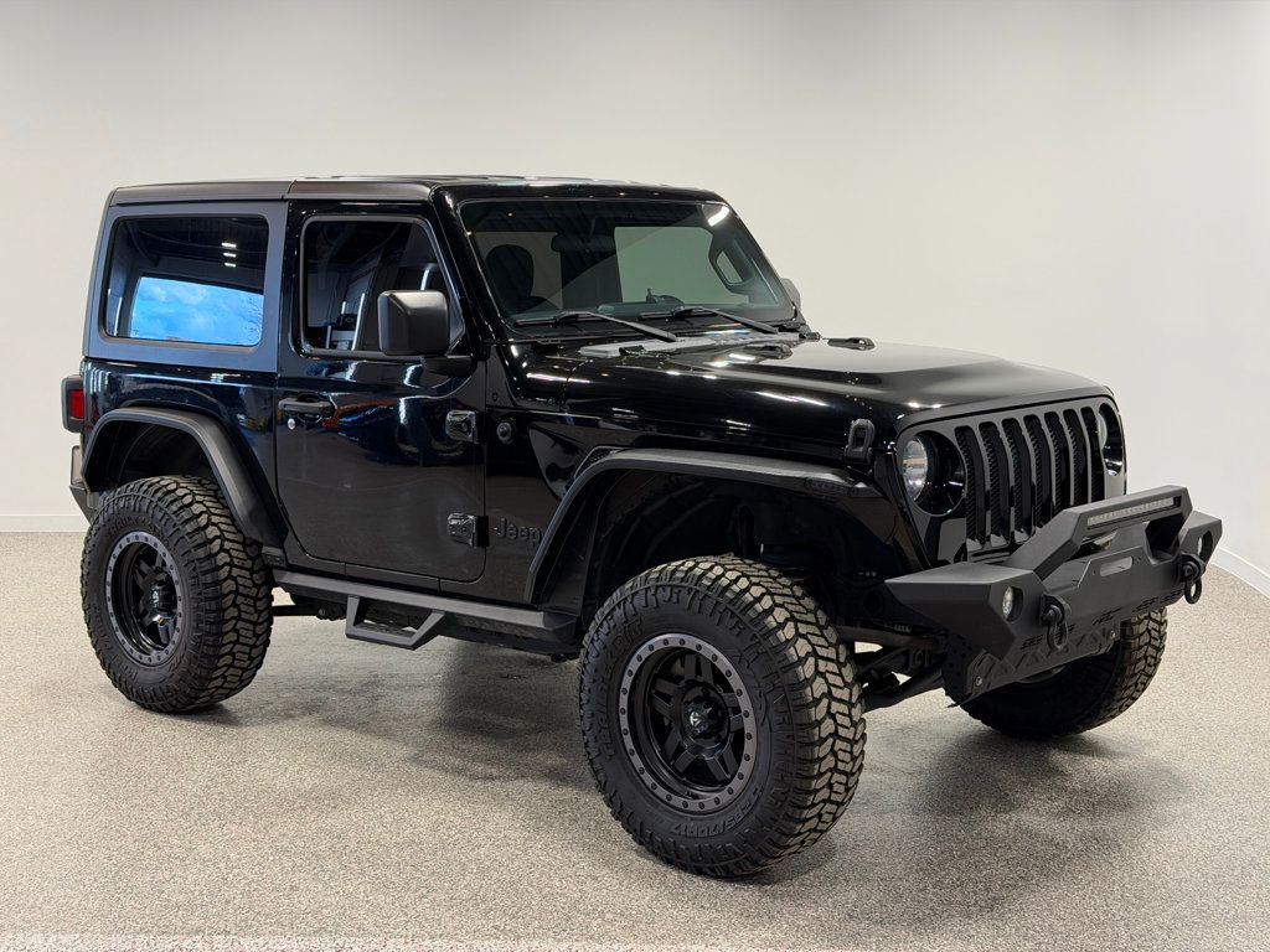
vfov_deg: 30.3
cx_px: 635
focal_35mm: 48
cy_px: 476
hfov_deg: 39.7
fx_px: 1761
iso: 50
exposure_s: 1/120
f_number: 1.78
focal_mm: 6.76
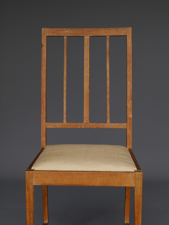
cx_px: 84
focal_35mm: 74
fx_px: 482
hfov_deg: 19.9
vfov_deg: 26.3
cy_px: 112
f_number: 5.6
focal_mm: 37
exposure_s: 1/100
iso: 100
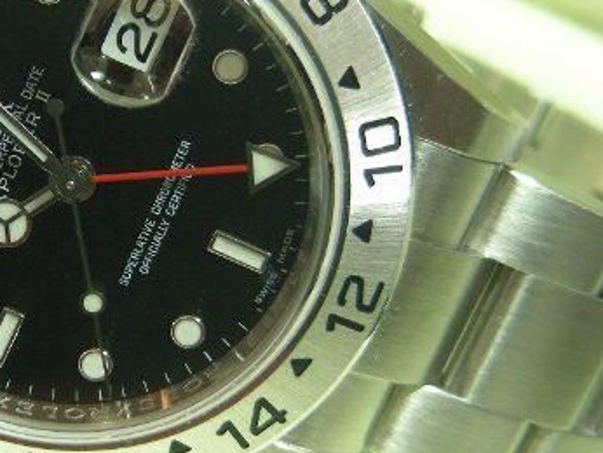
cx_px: 77
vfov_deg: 10.2
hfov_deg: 13.4
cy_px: 186
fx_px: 2545
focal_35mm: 146
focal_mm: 13.2
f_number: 3.5
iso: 200
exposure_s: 1/18.6
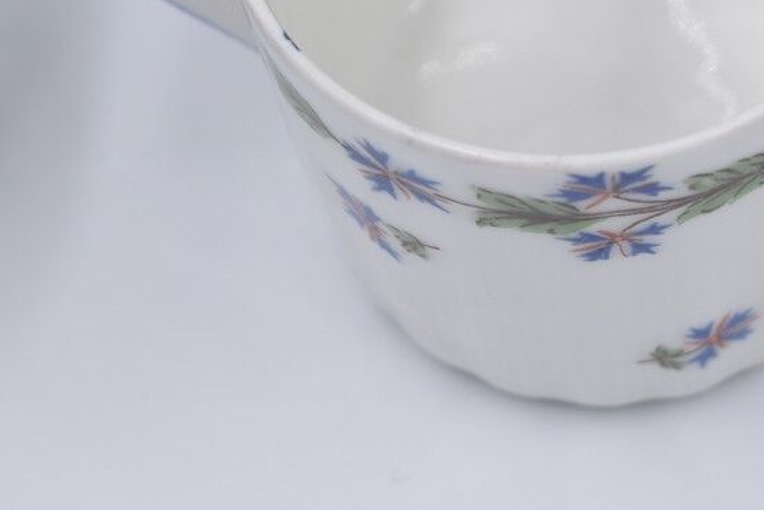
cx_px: 680
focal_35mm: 205
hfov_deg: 10.0
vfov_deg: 6.6
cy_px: -282
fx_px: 4351
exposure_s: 1/160
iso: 160
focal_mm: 42
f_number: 5.6
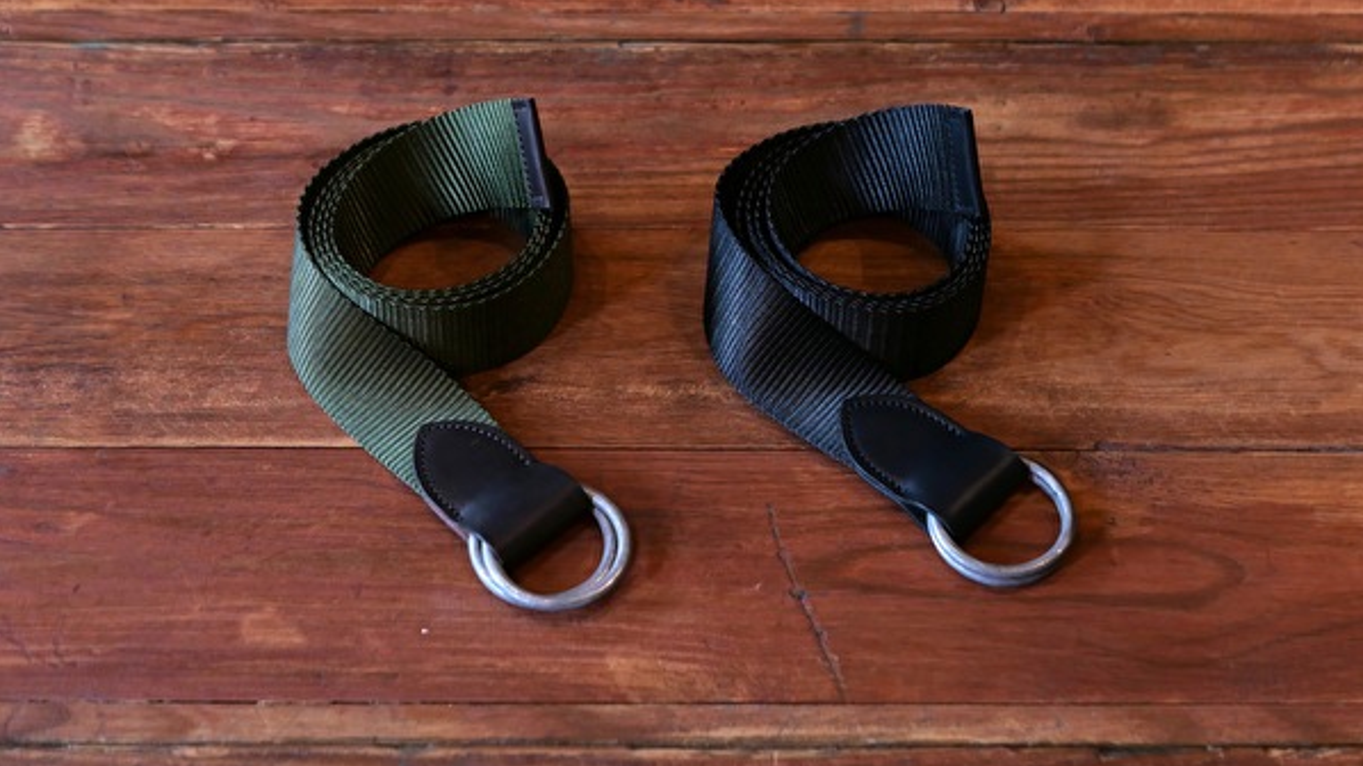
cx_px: 682
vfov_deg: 14.7
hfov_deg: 25.9
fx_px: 2963
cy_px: 324
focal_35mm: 82
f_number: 2.8
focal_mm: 34
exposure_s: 1/125
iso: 640
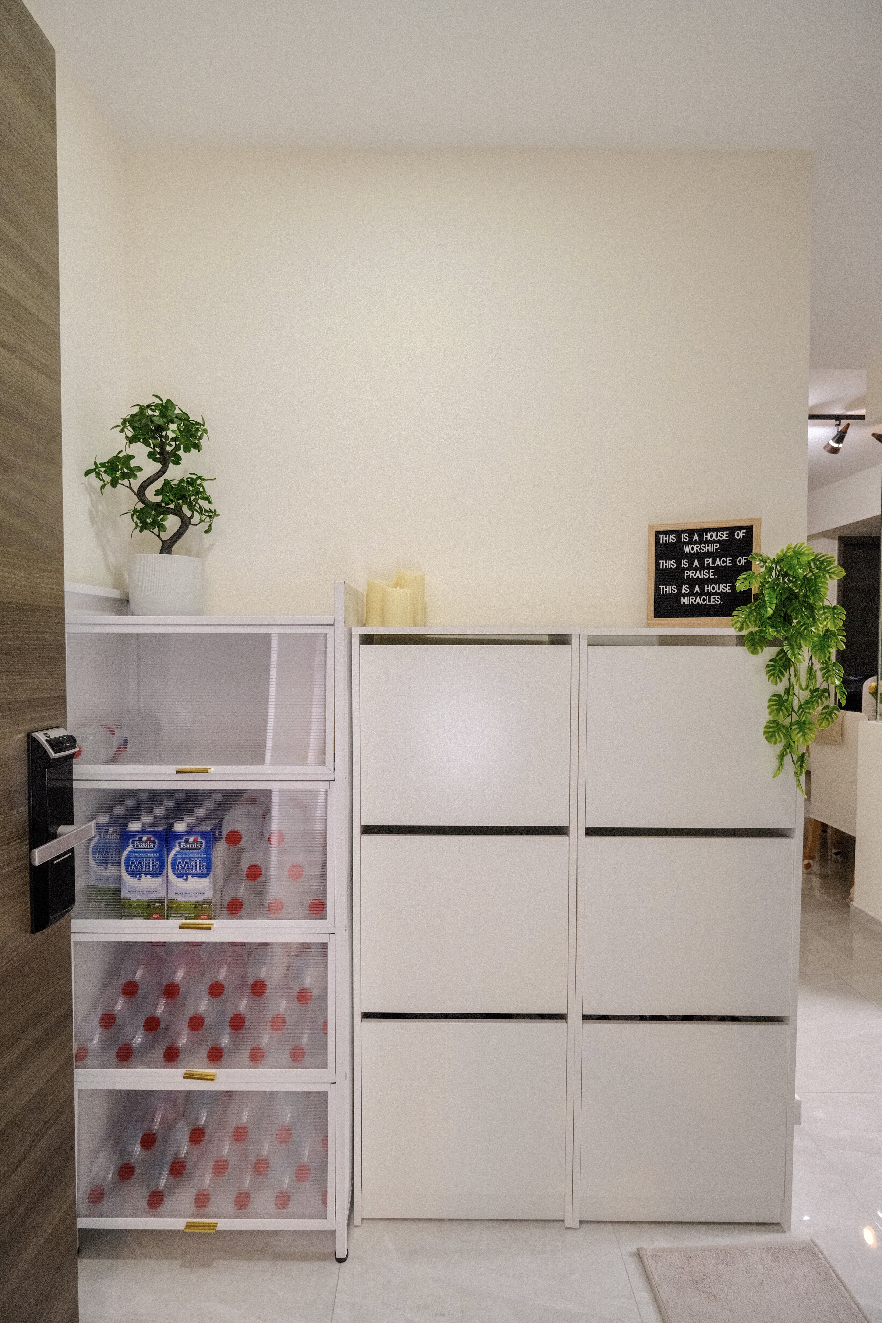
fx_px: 551
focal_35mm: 15
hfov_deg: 77.3
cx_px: 441
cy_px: 662
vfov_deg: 100.4
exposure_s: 1/125
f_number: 4
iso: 2500
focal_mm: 10
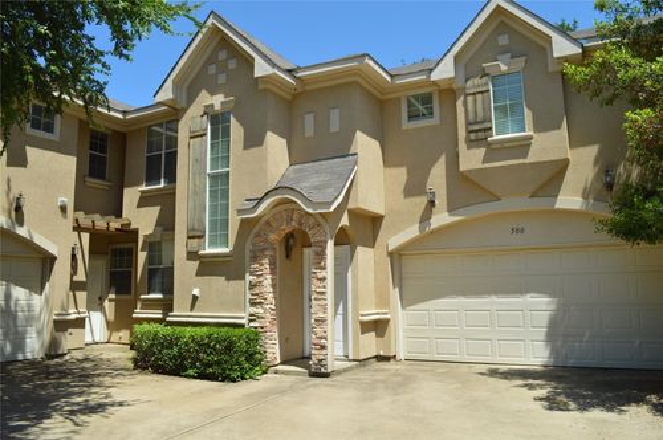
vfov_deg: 47.8
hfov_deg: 67.4
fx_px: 497
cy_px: 220
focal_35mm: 27
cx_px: 332
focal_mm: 18
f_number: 8
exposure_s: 1/320
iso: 100
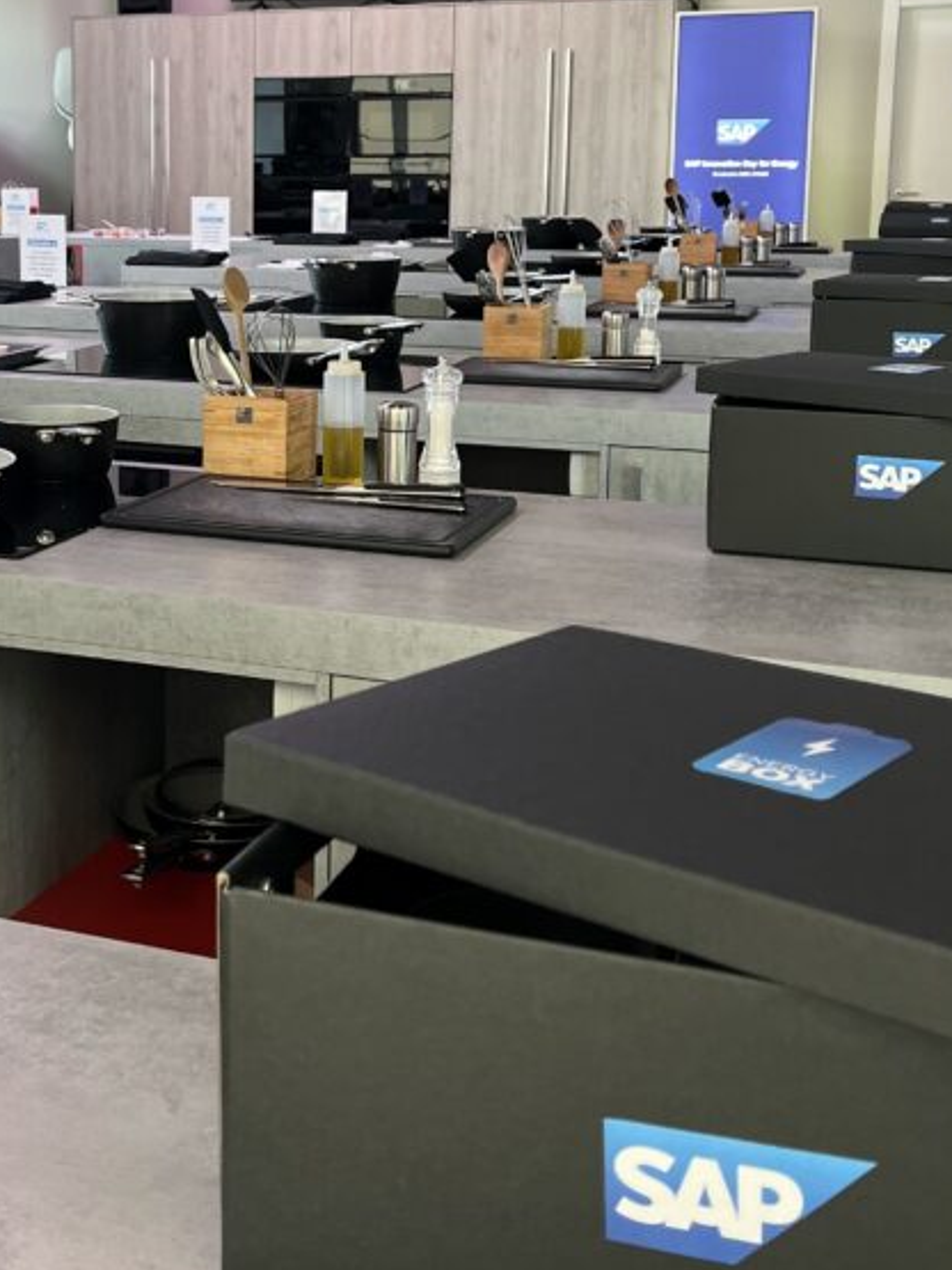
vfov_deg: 39.2
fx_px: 1761
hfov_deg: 29.5
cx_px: 172
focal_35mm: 48
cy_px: 414
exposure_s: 1/100
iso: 125
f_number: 1.6
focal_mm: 5.1
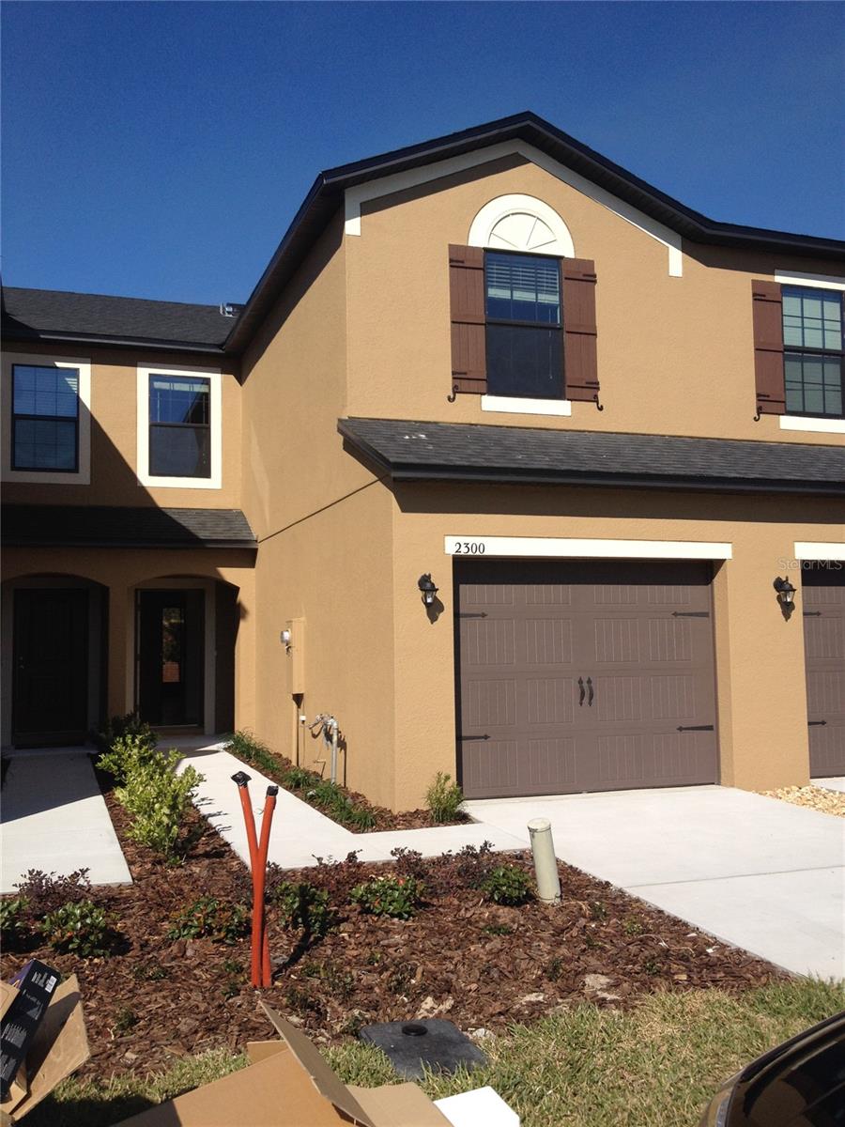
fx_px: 1139
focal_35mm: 35
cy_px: 564
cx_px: 422
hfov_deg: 40.7
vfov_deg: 52.6
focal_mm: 4.28
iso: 50
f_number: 2.4
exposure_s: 1/2304
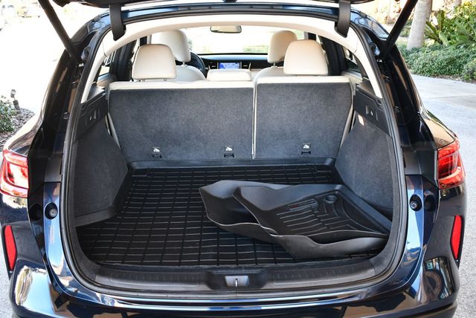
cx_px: 238
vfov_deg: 36.9
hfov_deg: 53.1
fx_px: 476
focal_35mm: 36
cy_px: 159
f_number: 3.5
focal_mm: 18
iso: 800
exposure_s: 1/200
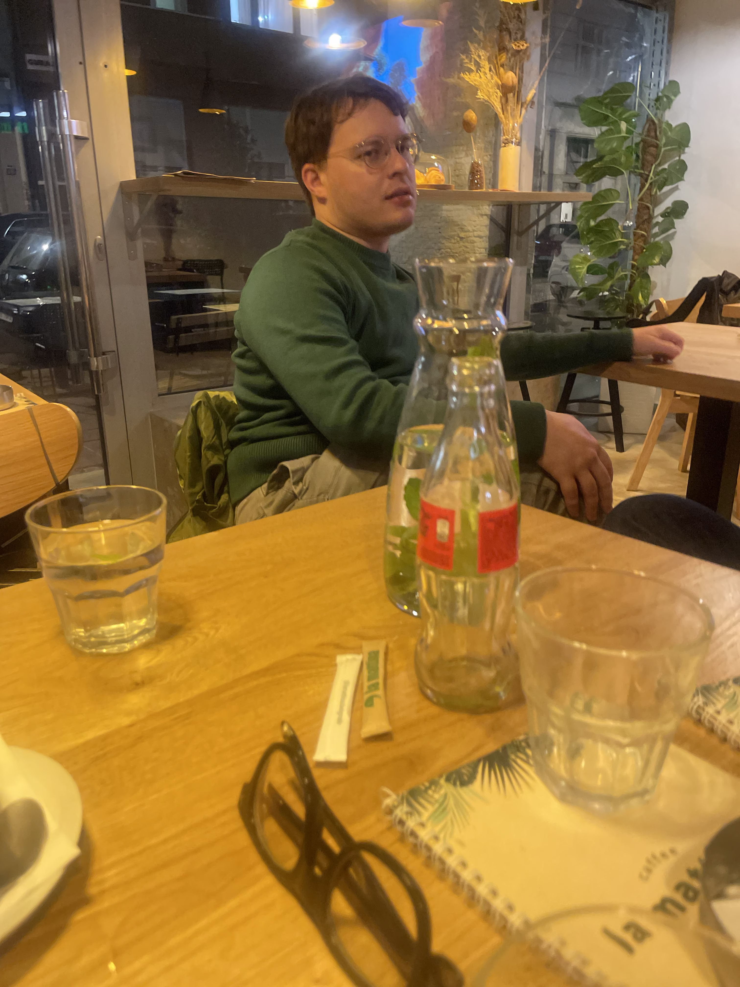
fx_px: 741
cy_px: 494
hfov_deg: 53.1
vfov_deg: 67.3
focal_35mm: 26
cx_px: 370
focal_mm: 4.2
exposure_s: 1/33
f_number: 1.6
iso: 320
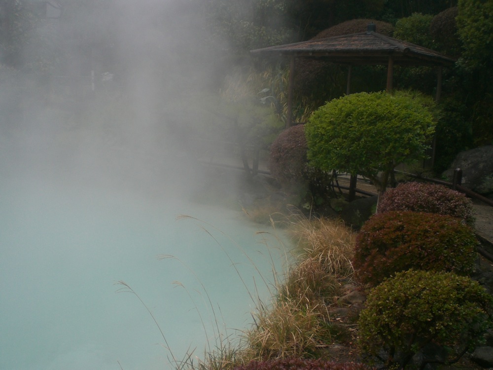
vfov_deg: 37.7
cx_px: 246
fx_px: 541
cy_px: 185
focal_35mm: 38
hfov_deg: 49.0
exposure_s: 1/80
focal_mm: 6.3
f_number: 3.1
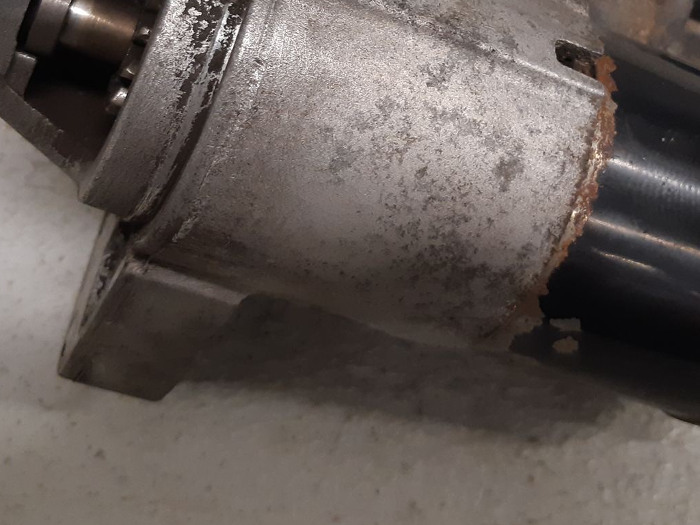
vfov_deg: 27.2
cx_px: 385
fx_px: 1052
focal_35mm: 52
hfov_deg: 36.8
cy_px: 73
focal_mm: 3.93
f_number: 1.7
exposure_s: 1/50
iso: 200
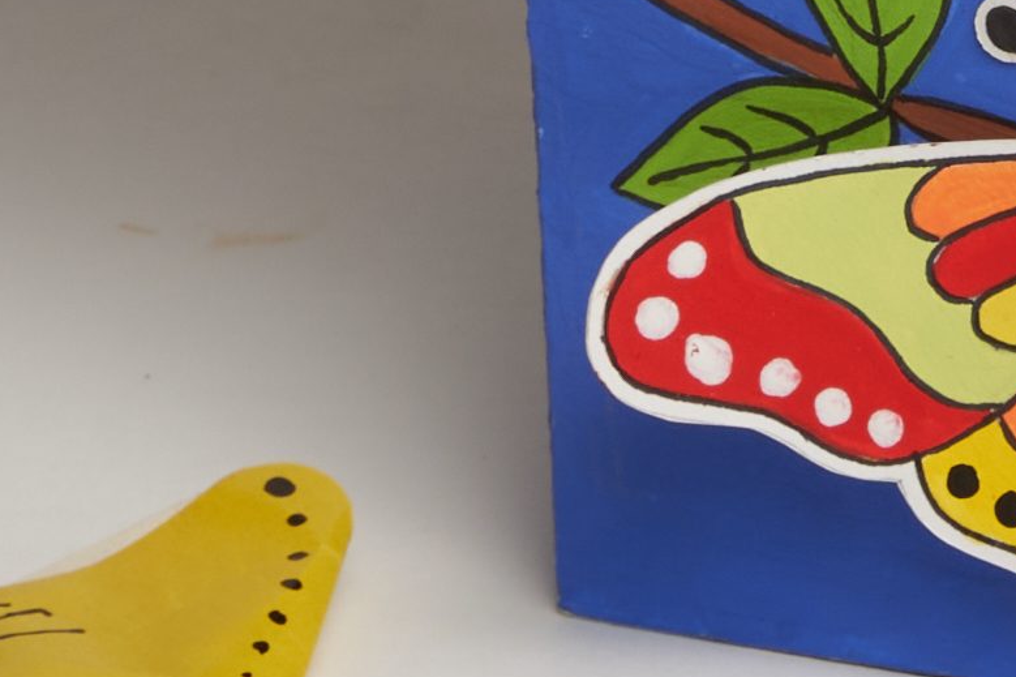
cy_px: -660
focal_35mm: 439
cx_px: 1067
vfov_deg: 3.1
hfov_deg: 4.7
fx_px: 12386
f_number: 13
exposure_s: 1/125
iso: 160
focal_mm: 57
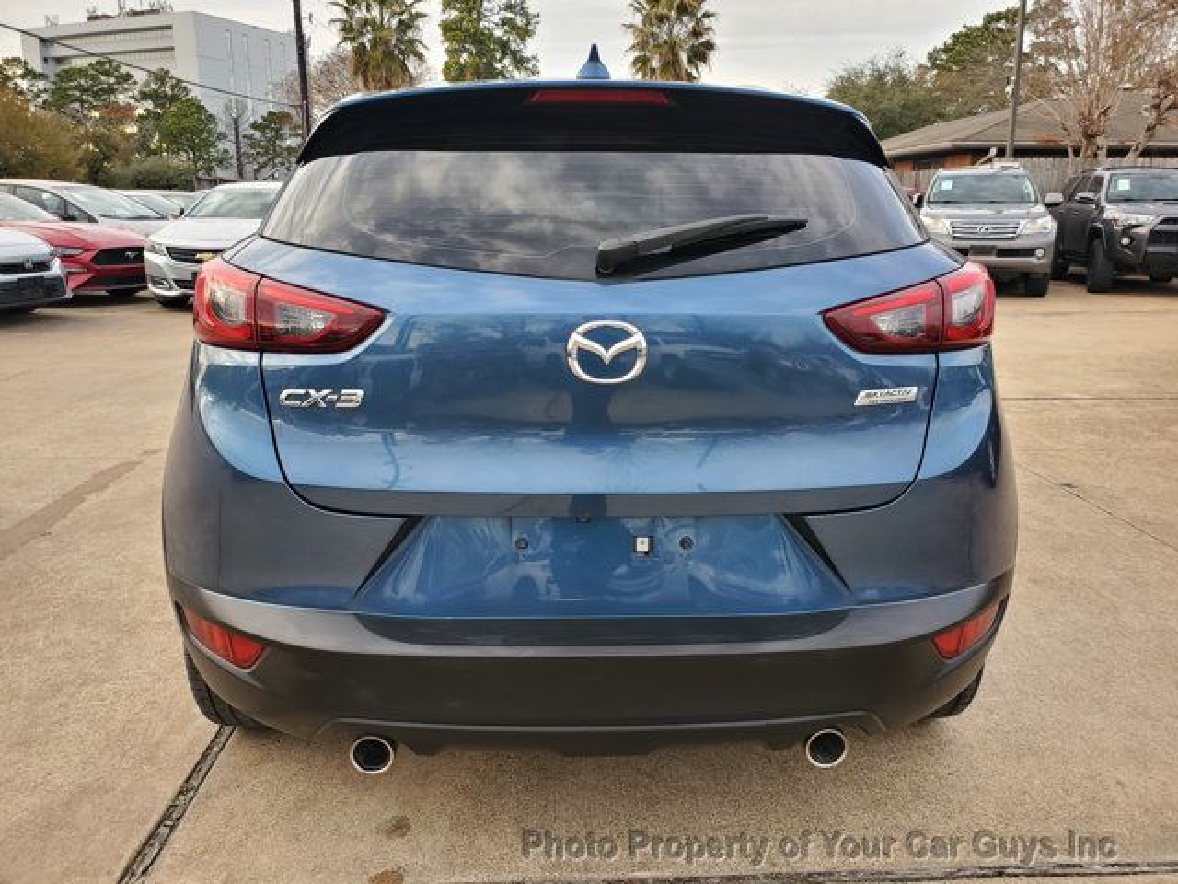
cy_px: 442
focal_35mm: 26
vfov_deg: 53.1
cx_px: 589
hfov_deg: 67.3
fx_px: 885
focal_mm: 4.3
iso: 50
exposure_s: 1/120
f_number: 2.4
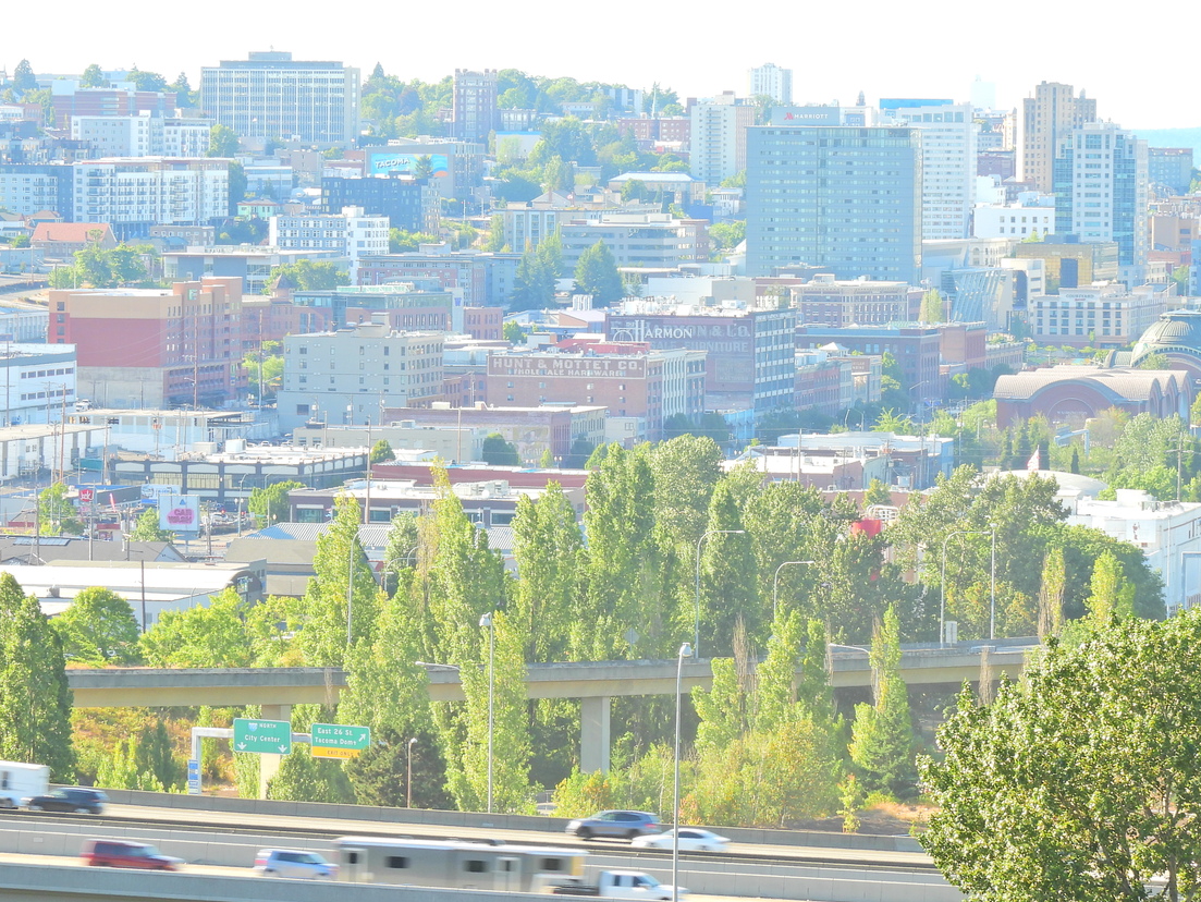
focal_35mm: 174
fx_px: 6039
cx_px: 627
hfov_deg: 11.4
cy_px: 450
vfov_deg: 8.5
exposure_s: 1/50
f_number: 8
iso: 100
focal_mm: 26.8
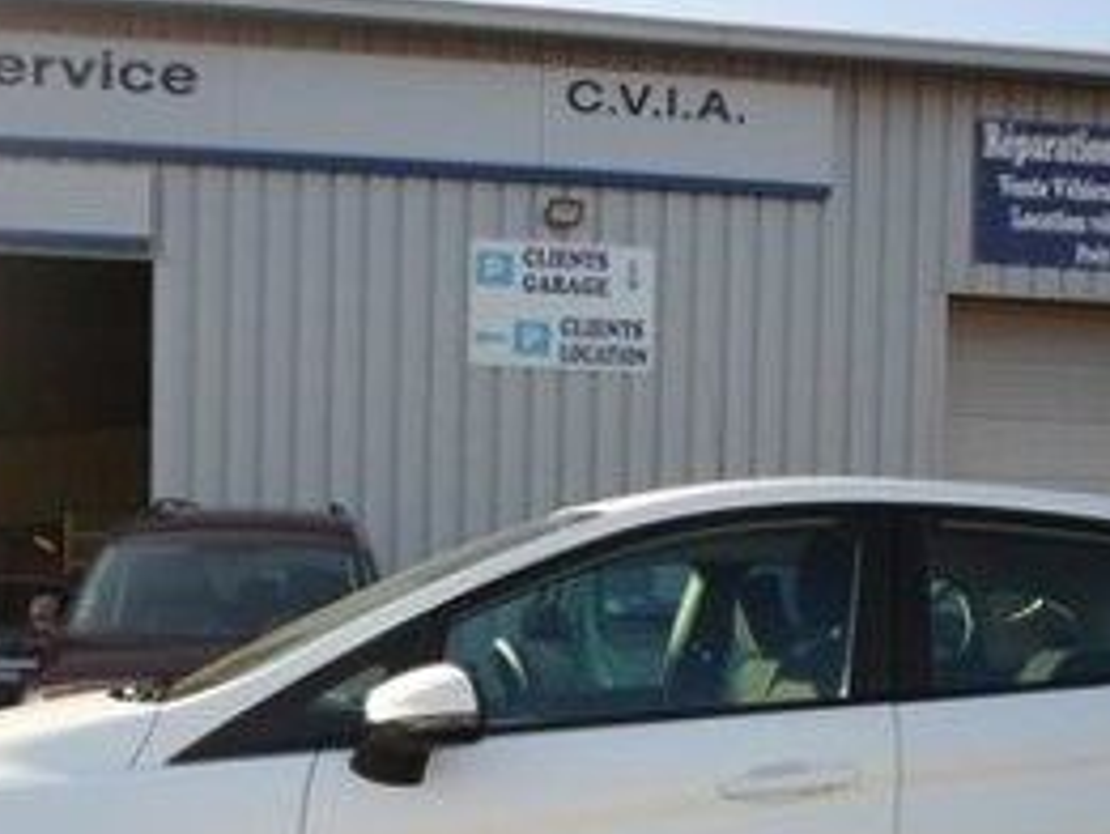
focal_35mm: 46
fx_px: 1476
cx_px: 544
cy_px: 753
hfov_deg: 41.2
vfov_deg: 30.2
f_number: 2.5
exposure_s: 1/750
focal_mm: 4.5
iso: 80
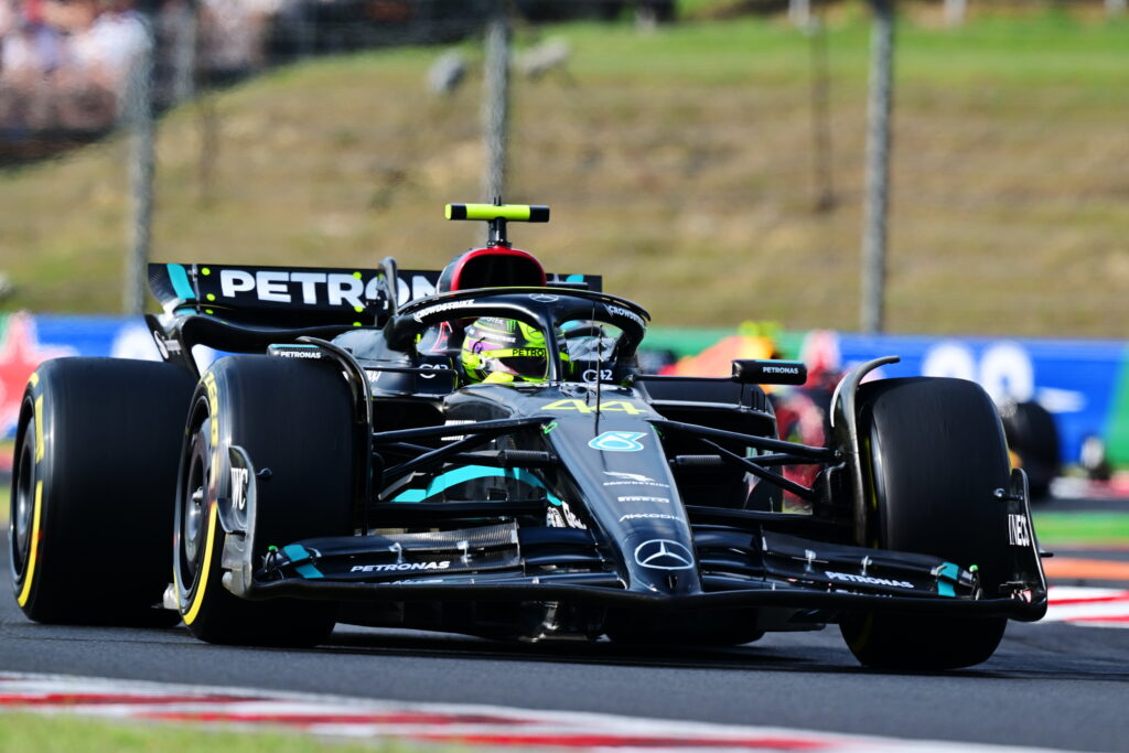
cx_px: 564
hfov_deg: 3.7
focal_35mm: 560
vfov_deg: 2.5
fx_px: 17563
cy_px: 376
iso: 360
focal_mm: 560
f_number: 7.1
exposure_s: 1/1000
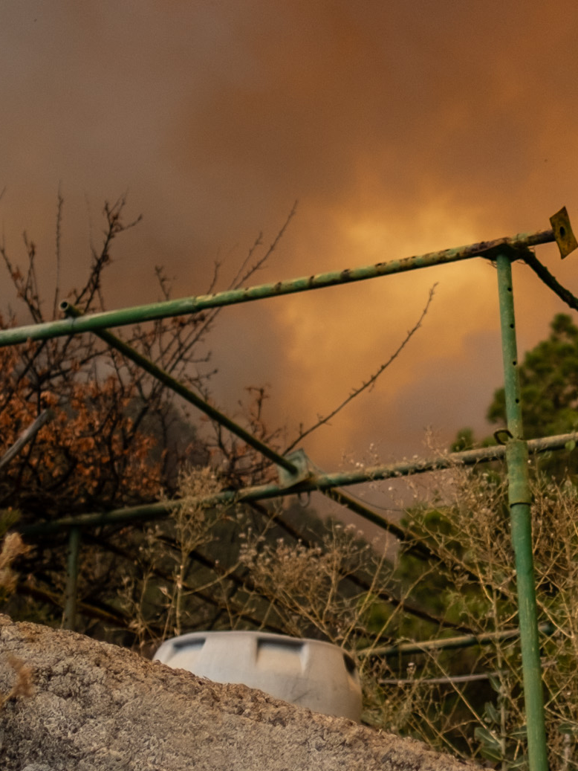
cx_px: 923
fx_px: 1981
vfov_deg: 22.0
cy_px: 307
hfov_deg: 15.1
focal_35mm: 89
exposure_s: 1/2500
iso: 160
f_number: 1.4
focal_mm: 16
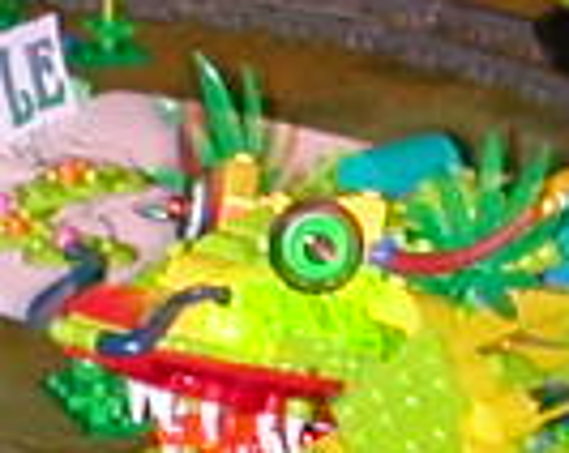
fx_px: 4692
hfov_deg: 6.9
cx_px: 406
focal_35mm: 279
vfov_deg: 5.5
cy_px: 603
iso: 100
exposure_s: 1/59.9
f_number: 2.7
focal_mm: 5.6
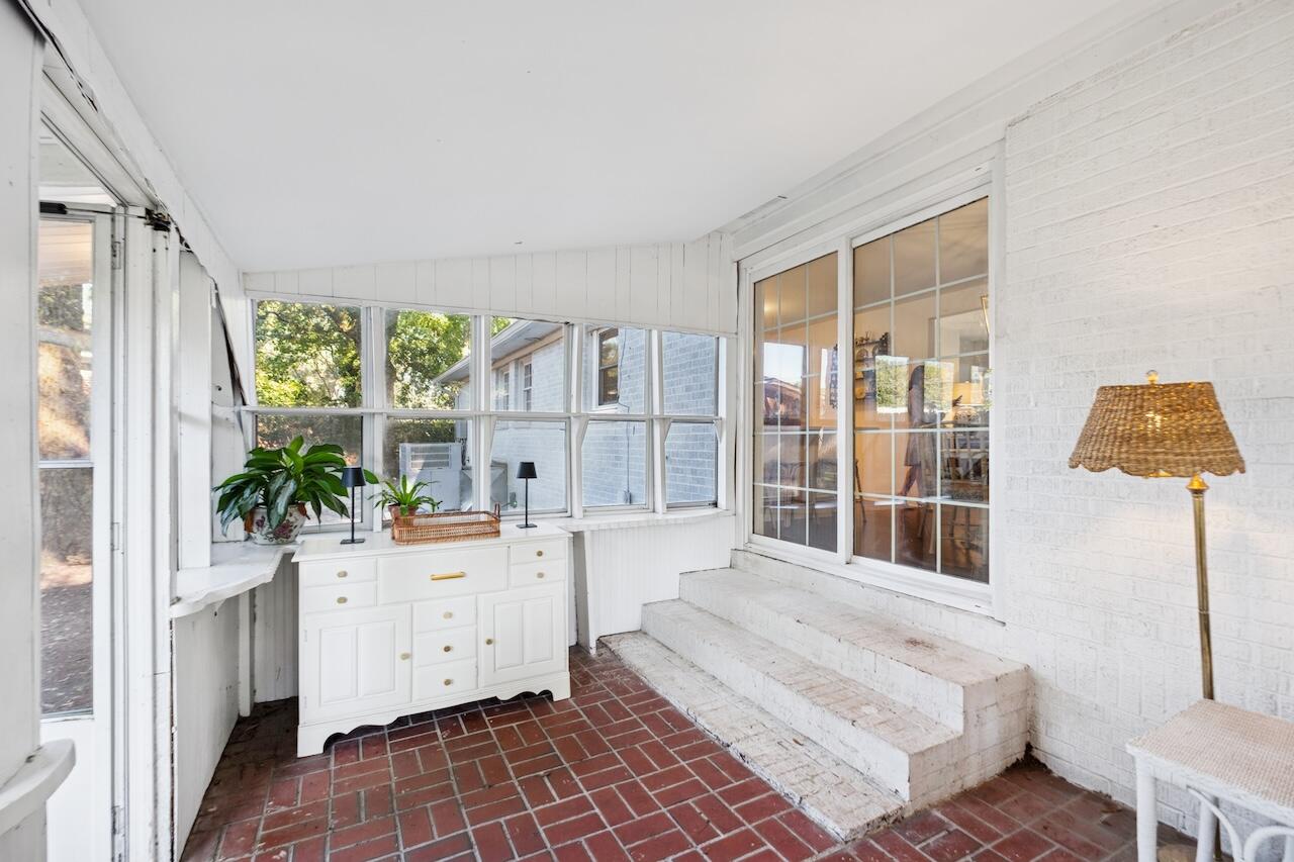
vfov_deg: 77.3
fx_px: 539
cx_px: 647
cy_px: 431
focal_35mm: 15
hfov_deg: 100.4
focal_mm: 10
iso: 160
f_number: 4
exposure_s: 1/15
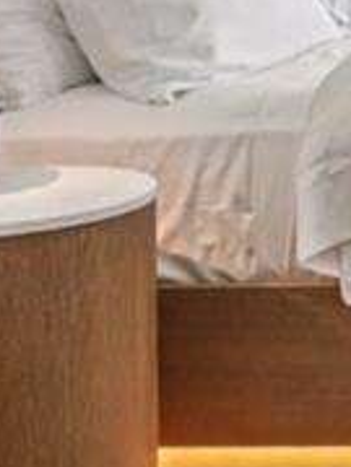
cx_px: 1019
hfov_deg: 8.3
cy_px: -211
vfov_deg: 12.3
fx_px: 2082
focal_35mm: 154
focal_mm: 18
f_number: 7.1
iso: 140
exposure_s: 1/20
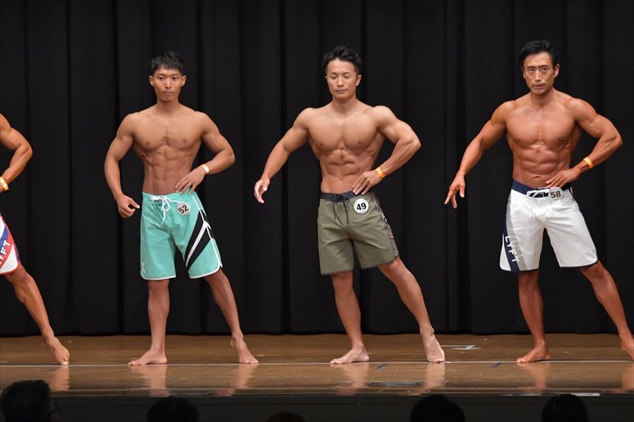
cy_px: 211
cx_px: 317
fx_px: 3820
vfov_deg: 6.3
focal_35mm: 217
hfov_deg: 9.5
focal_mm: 145
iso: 6400
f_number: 5.6
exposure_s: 1/400
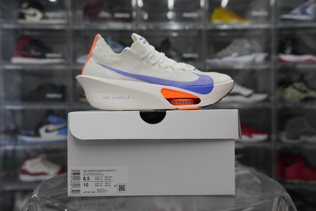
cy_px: 106
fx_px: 342
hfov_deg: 49.6
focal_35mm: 39
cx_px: 158
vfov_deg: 34.2
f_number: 5
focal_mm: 39
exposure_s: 1/60
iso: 400
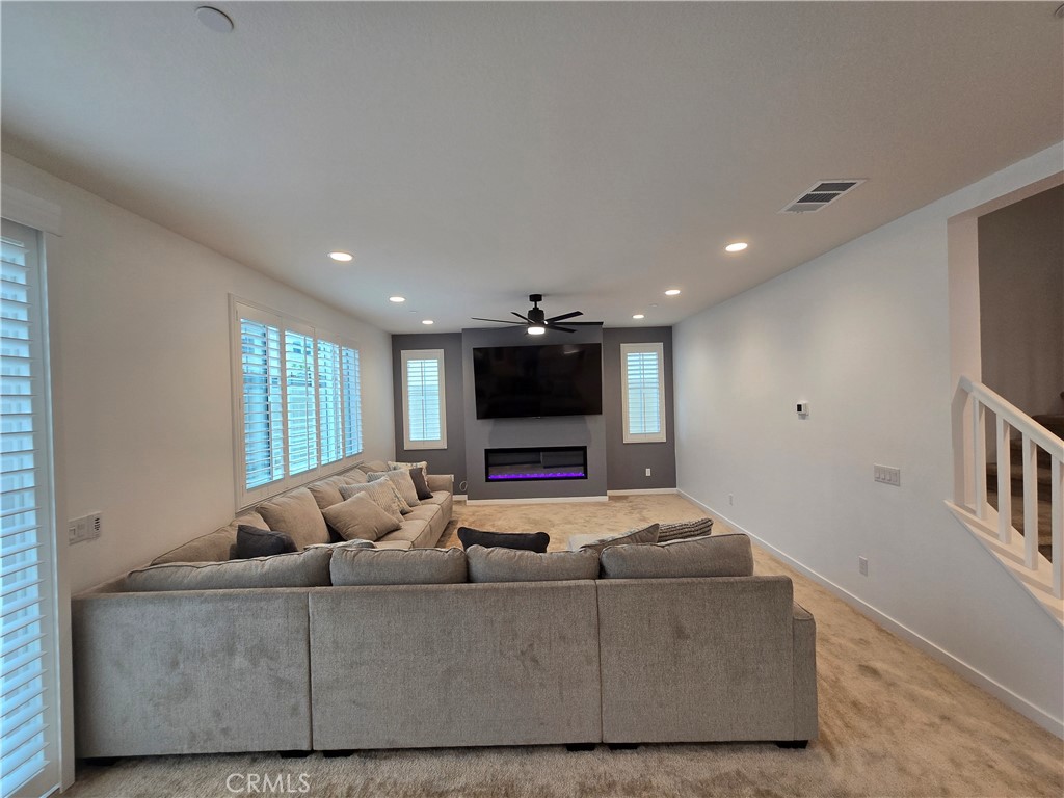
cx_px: 532
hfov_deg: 106.2
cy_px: 399
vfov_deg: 89.9
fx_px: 400
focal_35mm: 13
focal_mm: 2.2
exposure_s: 1/60
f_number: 2.2
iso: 80
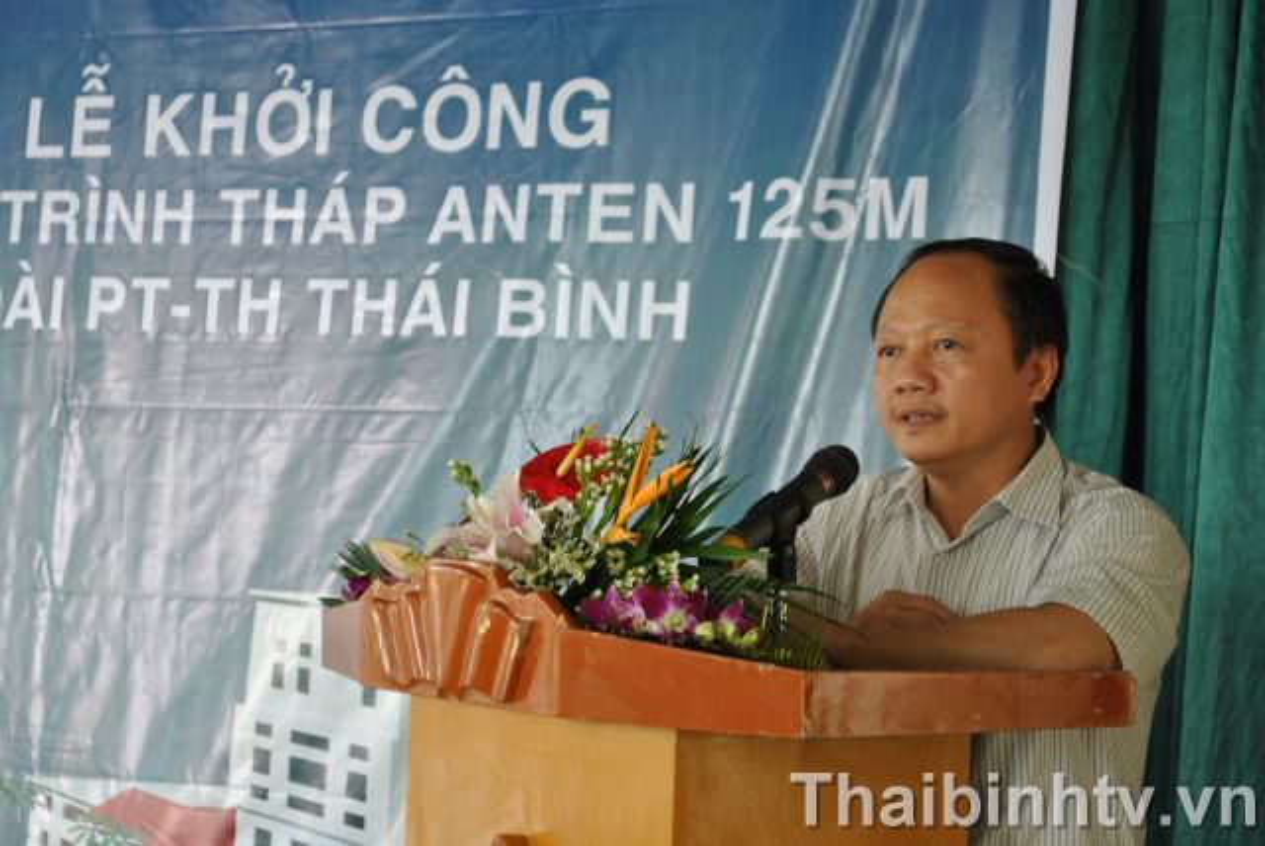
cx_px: 632
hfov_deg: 24.6
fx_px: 2902
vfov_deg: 16.6
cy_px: 423
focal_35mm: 82
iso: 200
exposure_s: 1/30
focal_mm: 55
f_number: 5.6
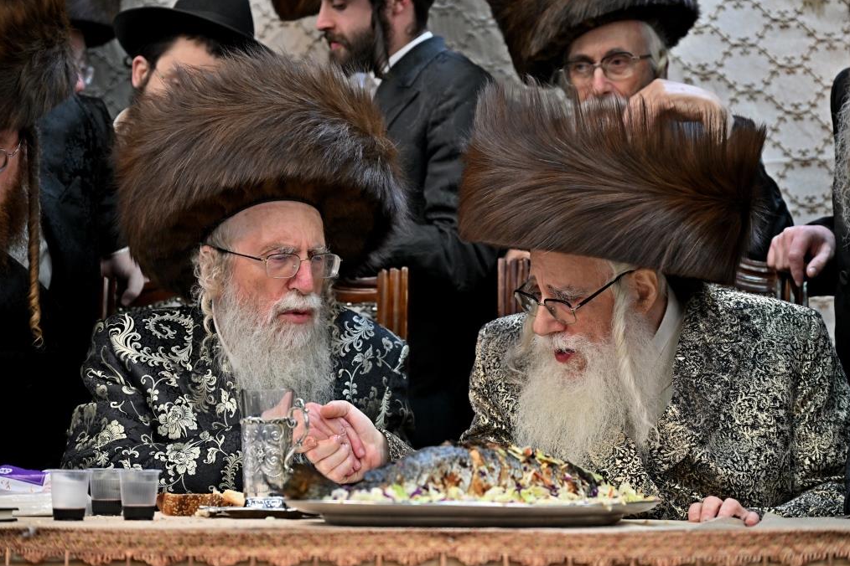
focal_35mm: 101
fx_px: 2385
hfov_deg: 20.2
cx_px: 428
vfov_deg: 13.6
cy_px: 283
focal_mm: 100
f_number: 4
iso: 500
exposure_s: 1/160
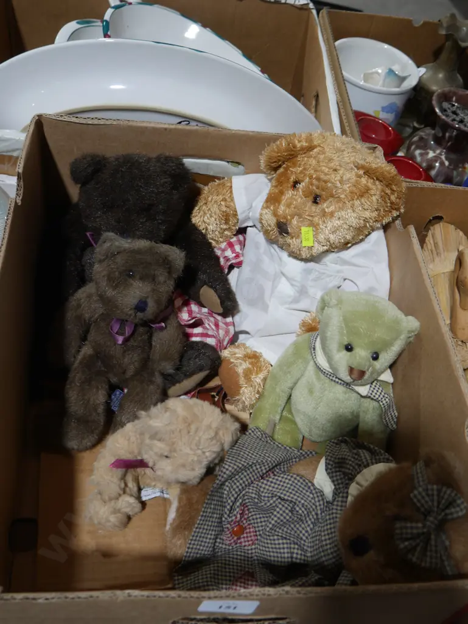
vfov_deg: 51.3
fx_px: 648
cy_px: 312
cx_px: 234
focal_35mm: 36
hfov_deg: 39.7
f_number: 4
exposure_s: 1/60
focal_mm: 18
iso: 200
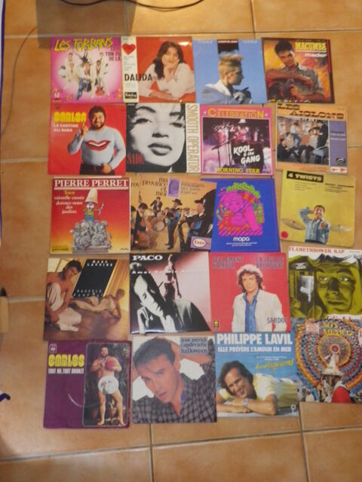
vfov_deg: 55.4
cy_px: 241
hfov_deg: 42.9
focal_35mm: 33
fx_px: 460
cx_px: 181
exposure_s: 1/5
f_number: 3.8
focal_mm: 6
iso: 400
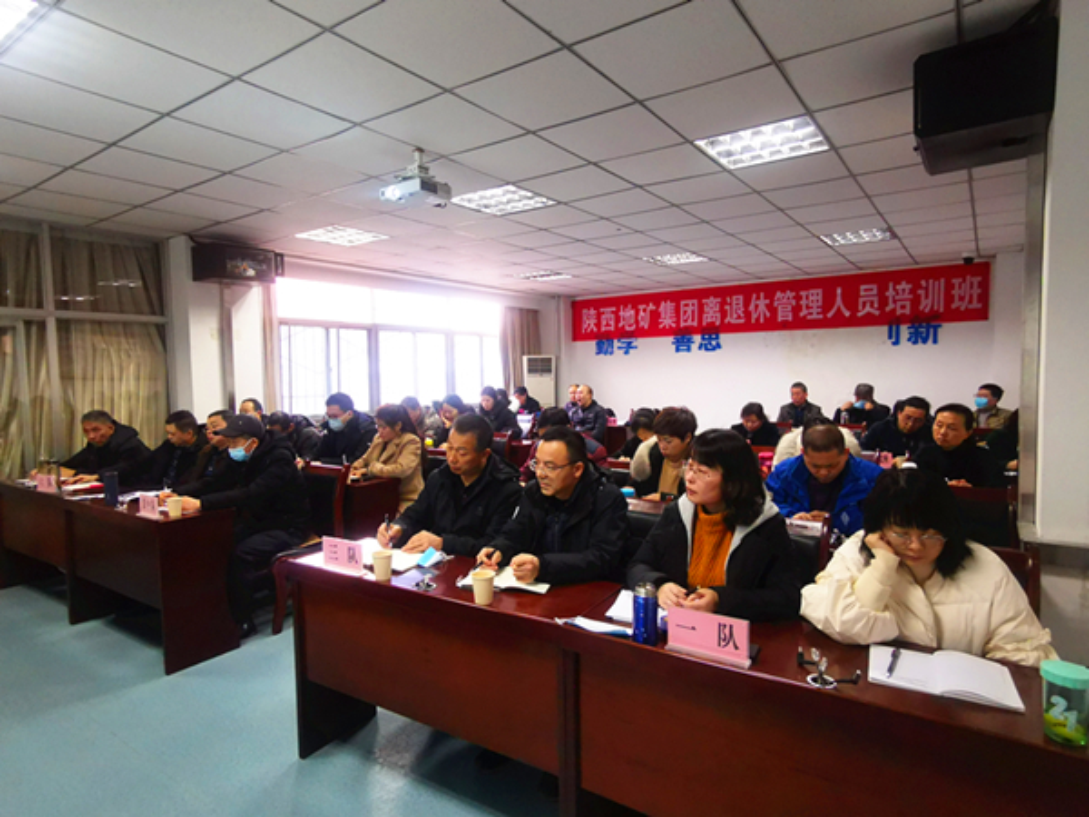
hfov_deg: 84.7
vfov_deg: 68.7
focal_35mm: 19
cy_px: 408
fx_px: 598
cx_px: 544
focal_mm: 2.35
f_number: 2.2
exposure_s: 1/33.3
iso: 640
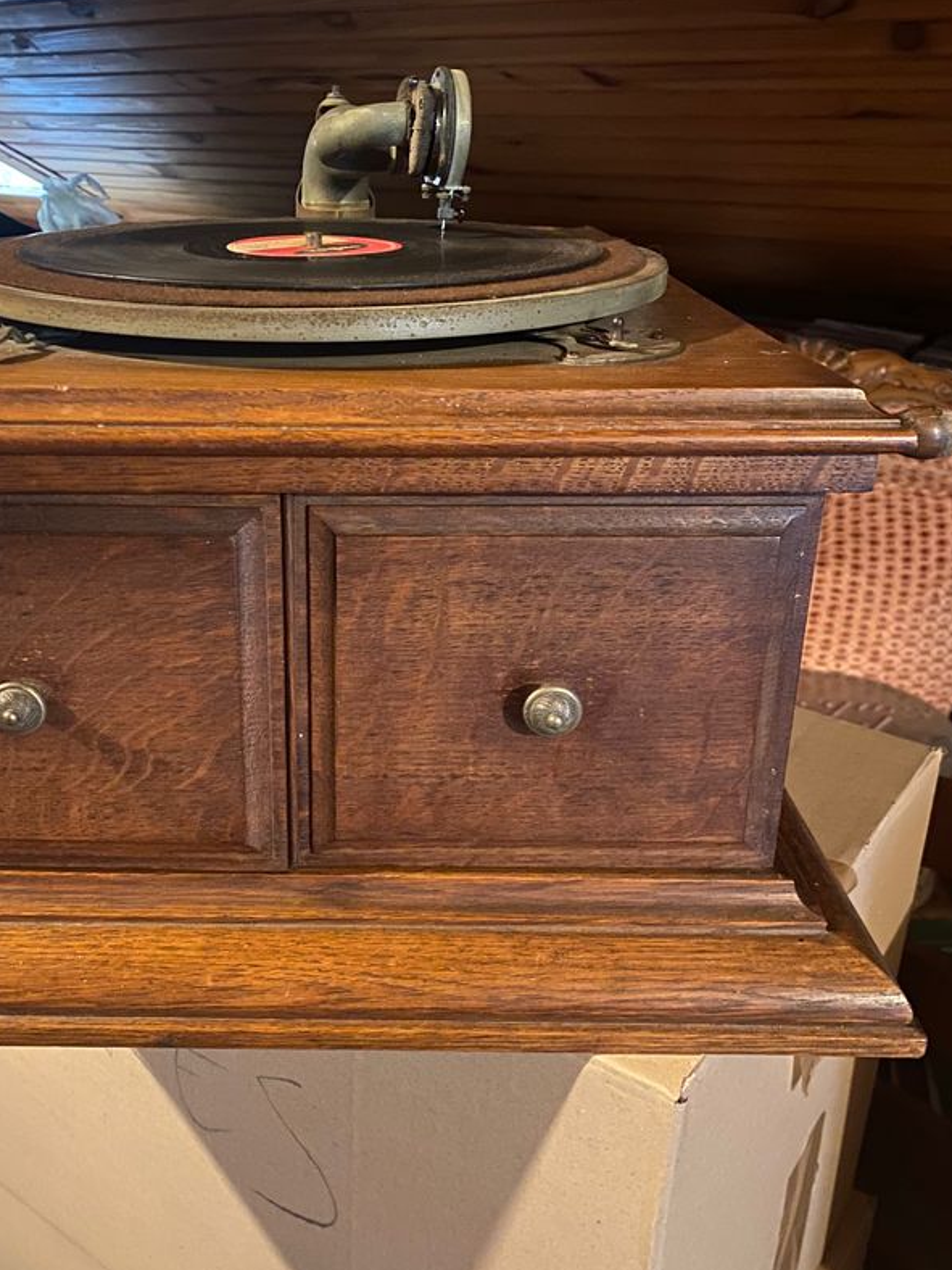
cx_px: 369
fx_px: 1210
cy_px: 566
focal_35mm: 33
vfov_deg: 55.2
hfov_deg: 42.7
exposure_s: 1/8
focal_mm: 4.25
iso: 500
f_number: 1.8
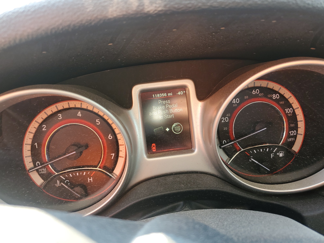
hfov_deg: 67.3
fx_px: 243
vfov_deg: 53.1
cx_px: 162
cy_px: 122
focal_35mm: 26
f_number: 1.5
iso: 50
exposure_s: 1/123
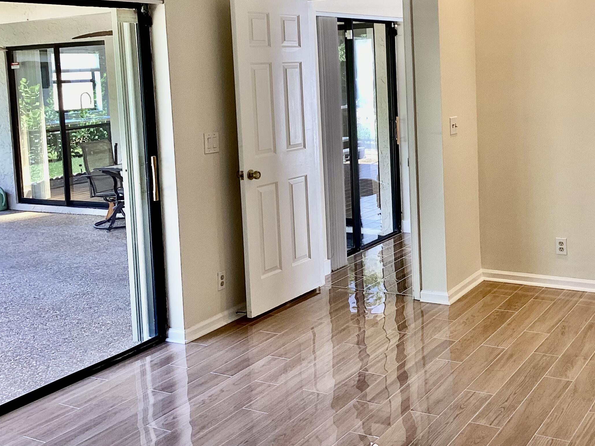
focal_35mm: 45
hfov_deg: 41.8
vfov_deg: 31.8
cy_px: 133
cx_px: 368
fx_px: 773
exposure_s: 1/50
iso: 50
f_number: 2.4
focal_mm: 3.3
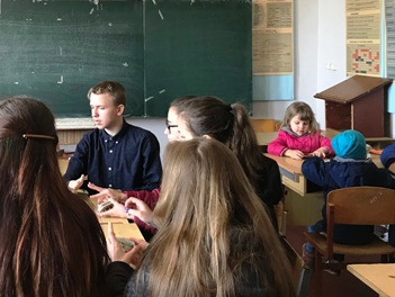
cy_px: 66
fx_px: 583
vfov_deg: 28.1
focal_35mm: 51
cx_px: 107
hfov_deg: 36.7
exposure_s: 1/25
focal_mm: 3.99
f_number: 1.8
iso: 40
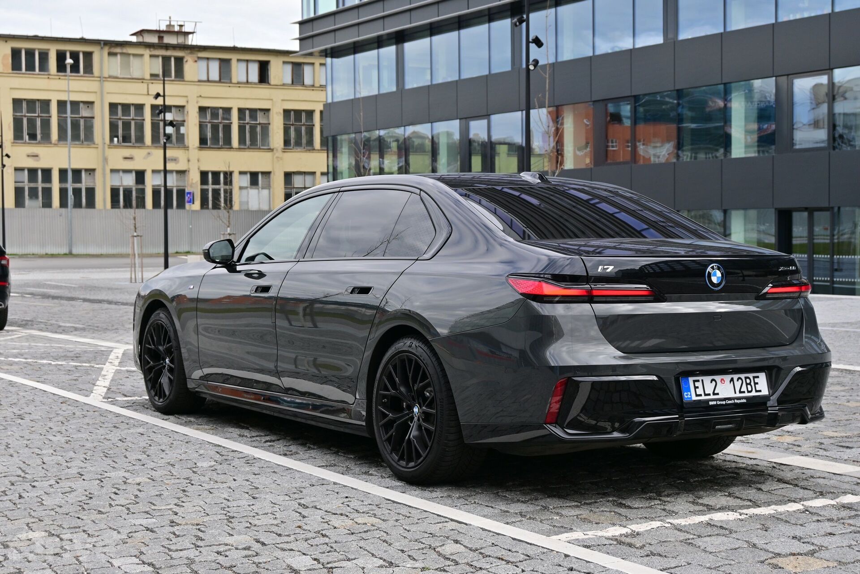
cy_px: 287
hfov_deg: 35.9
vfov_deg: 24.4
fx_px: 1326
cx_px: 430
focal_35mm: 56
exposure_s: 1/160
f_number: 6.3
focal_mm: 37
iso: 100
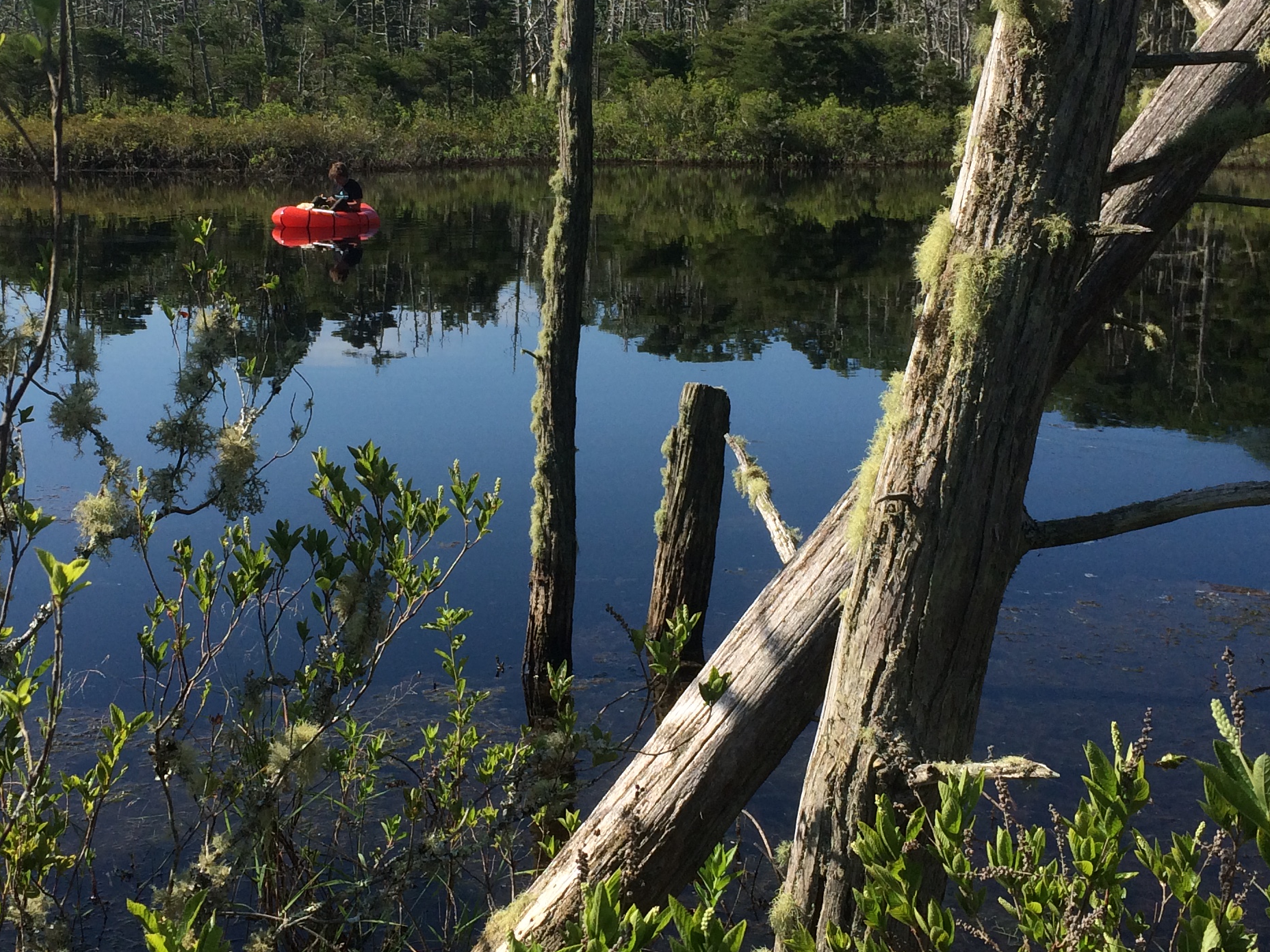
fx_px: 1871
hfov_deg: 37.4
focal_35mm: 51
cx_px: 546
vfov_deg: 28.4
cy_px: 335
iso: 32
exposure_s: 1/1953
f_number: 2.2
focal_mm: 4.15
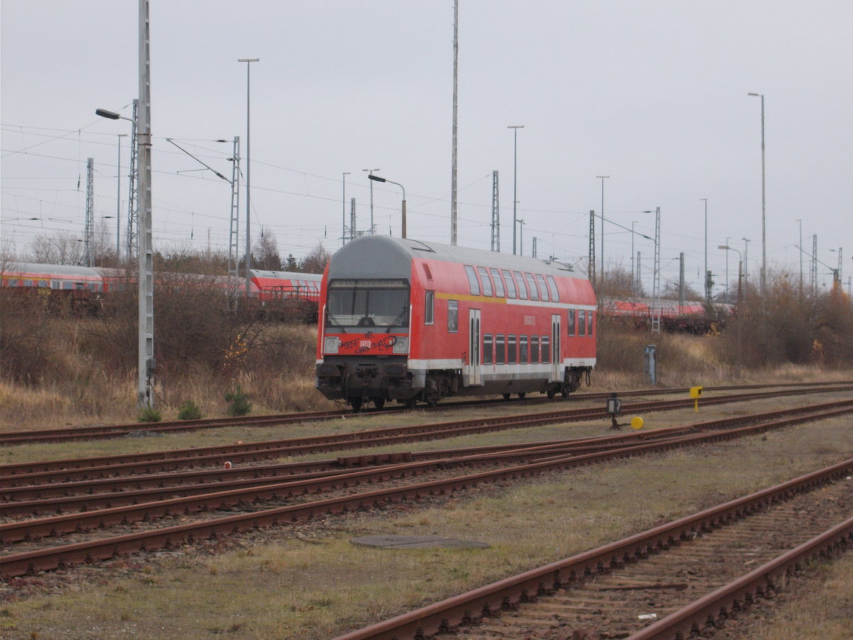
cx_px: 426
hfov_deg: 15.2
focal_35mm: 130
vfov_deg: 11.4
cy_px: 320
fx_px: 3203
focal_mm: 23
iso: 125
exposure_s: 1/60
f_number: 6.5
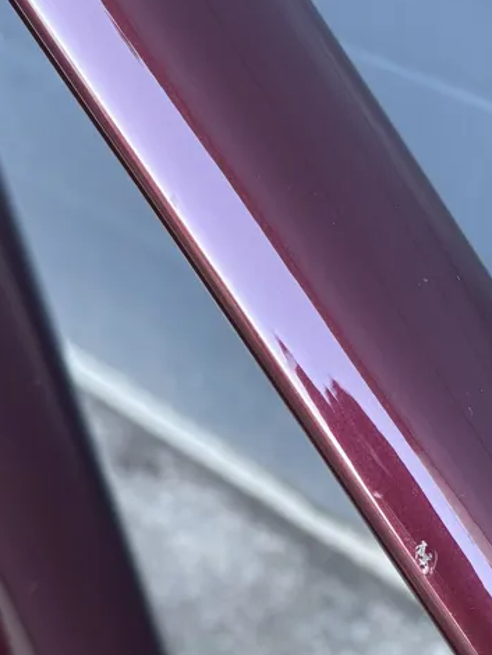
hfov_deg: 24.5
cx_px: 372
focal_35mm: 59
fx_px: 1117
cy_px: 567
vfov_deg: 31.4
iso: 125
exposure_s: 1/60
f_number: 1.6
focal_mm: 5.96
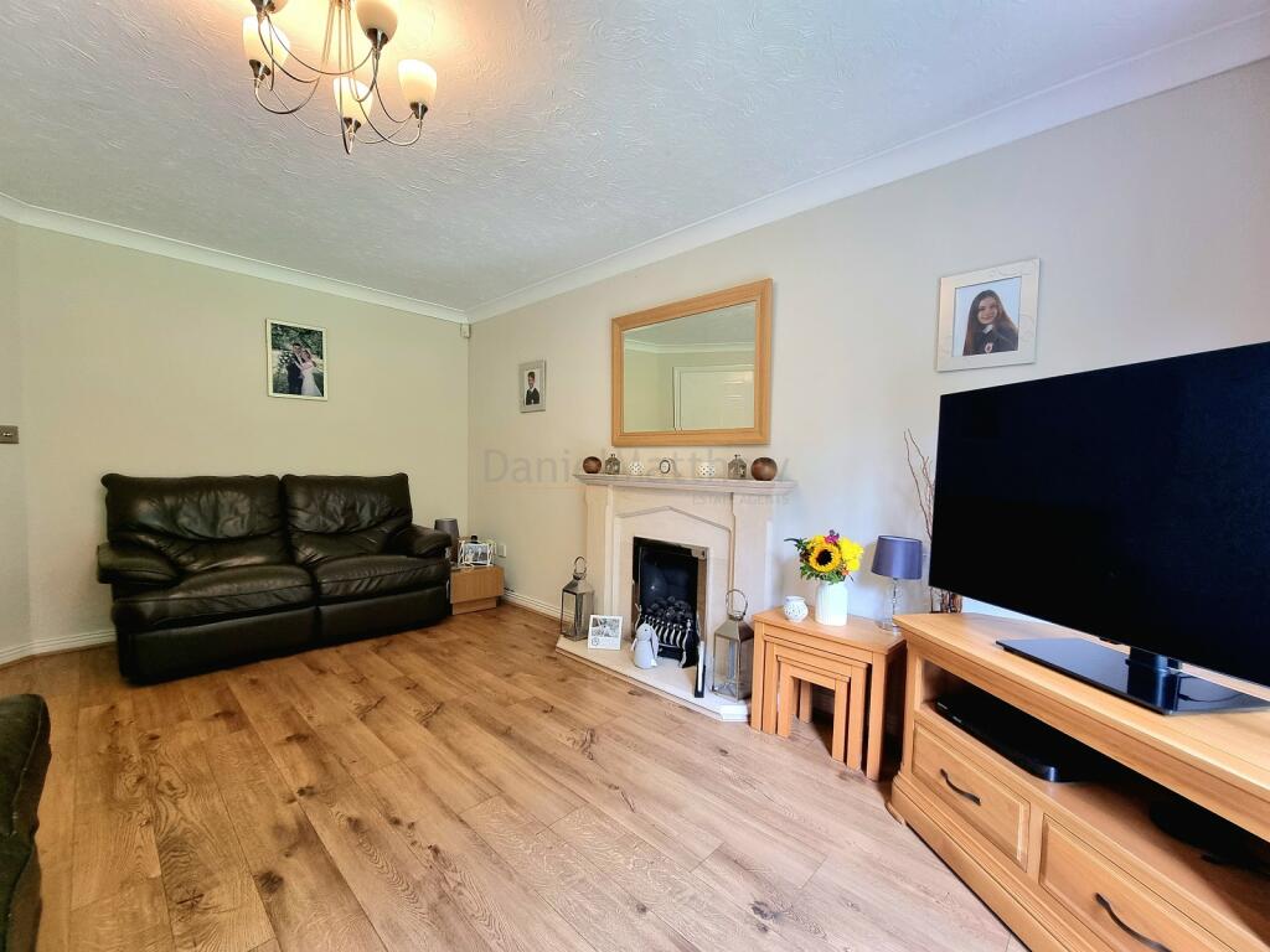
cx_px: 635
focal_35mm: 13
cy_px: 476
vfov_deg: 89.9
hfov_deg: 106.2
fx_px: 477
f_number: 2.2
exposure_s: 1/50
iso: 200
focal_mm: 2.2
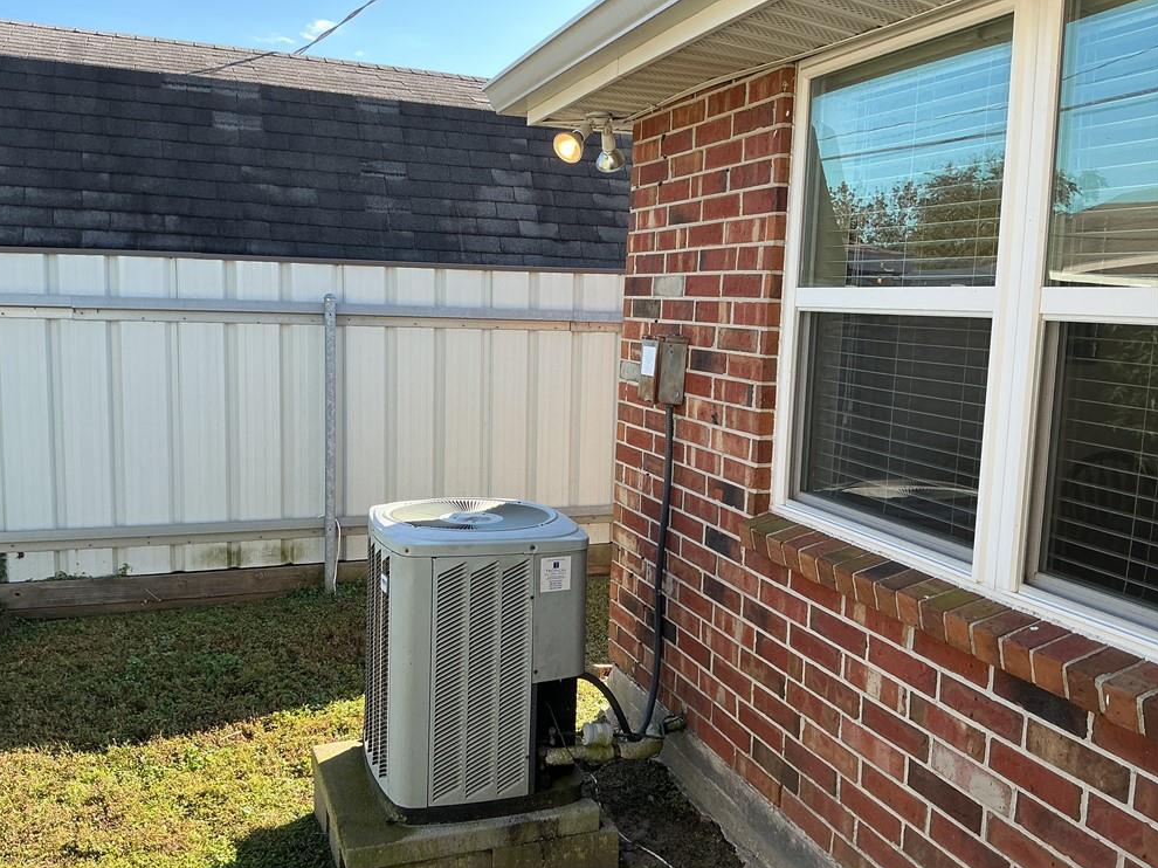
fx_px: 1003
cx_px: 561
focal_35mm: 30
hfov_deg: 60.0
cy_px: 429
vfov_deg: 46.8
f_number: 1.8
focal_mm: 3
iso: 25
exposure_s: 1/324
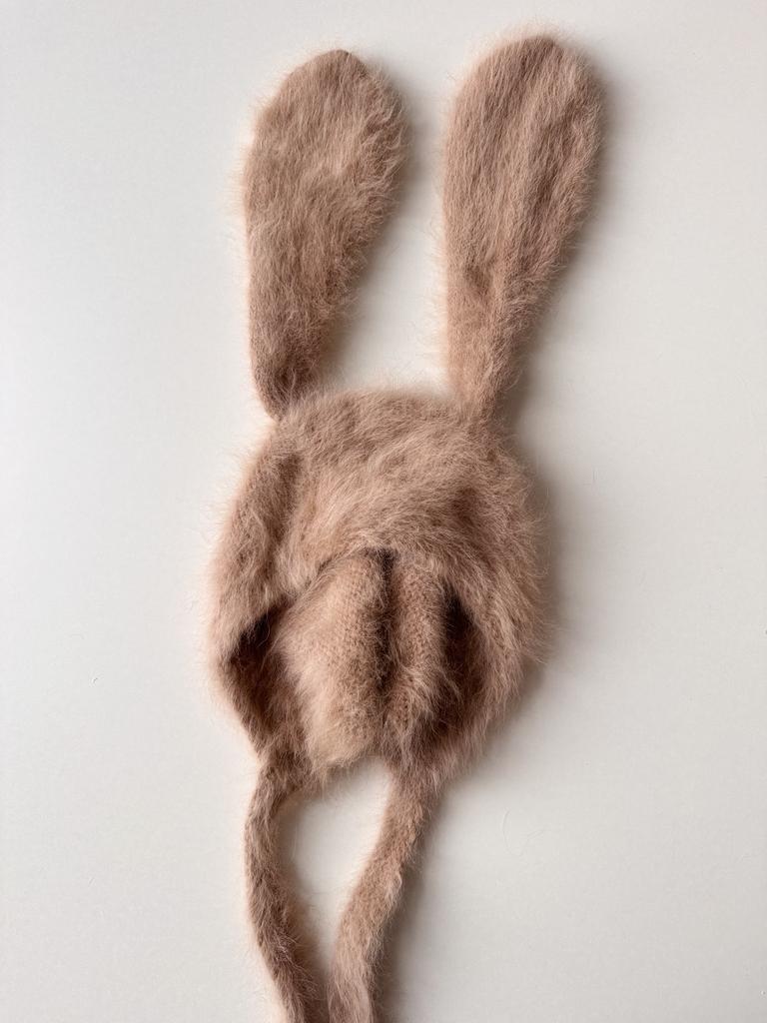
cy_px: 512
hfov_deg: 56.8
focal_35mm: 24
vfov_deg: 71.6
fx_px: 709
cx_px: 384
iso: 64
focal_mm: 6.76
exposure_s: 1/121
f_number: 1.78
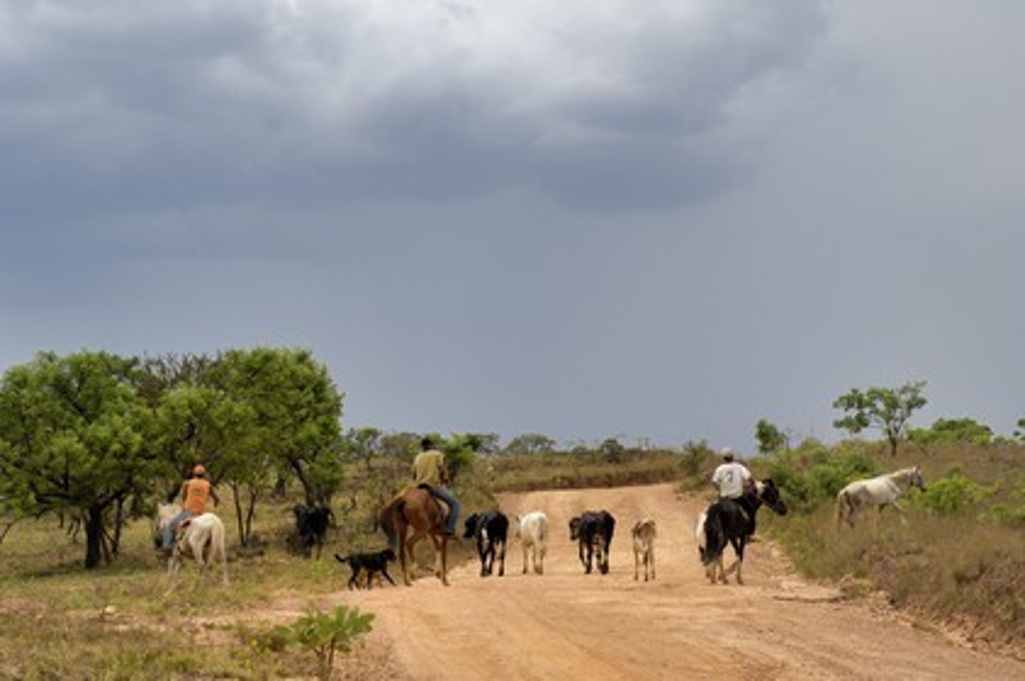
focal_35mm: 105
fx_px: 2987
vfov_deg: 13.0
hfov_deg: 19.5
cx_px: 512
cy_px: 340
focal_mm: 70
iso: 100
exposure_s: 1/160
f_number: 4.8
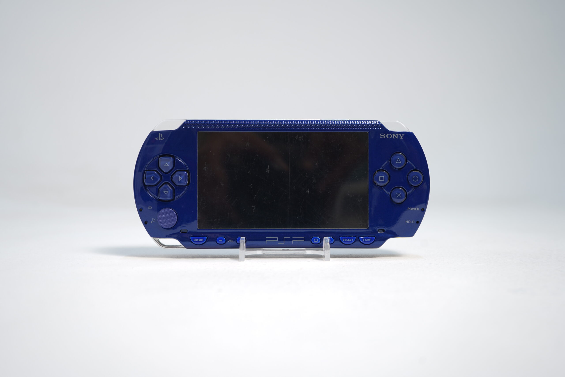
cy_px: 188
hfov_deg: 51.9
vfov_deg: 35.9
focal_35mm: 37
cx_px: 282
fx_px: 581
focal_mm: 37
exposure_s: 1/5
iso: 64
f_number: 5.6
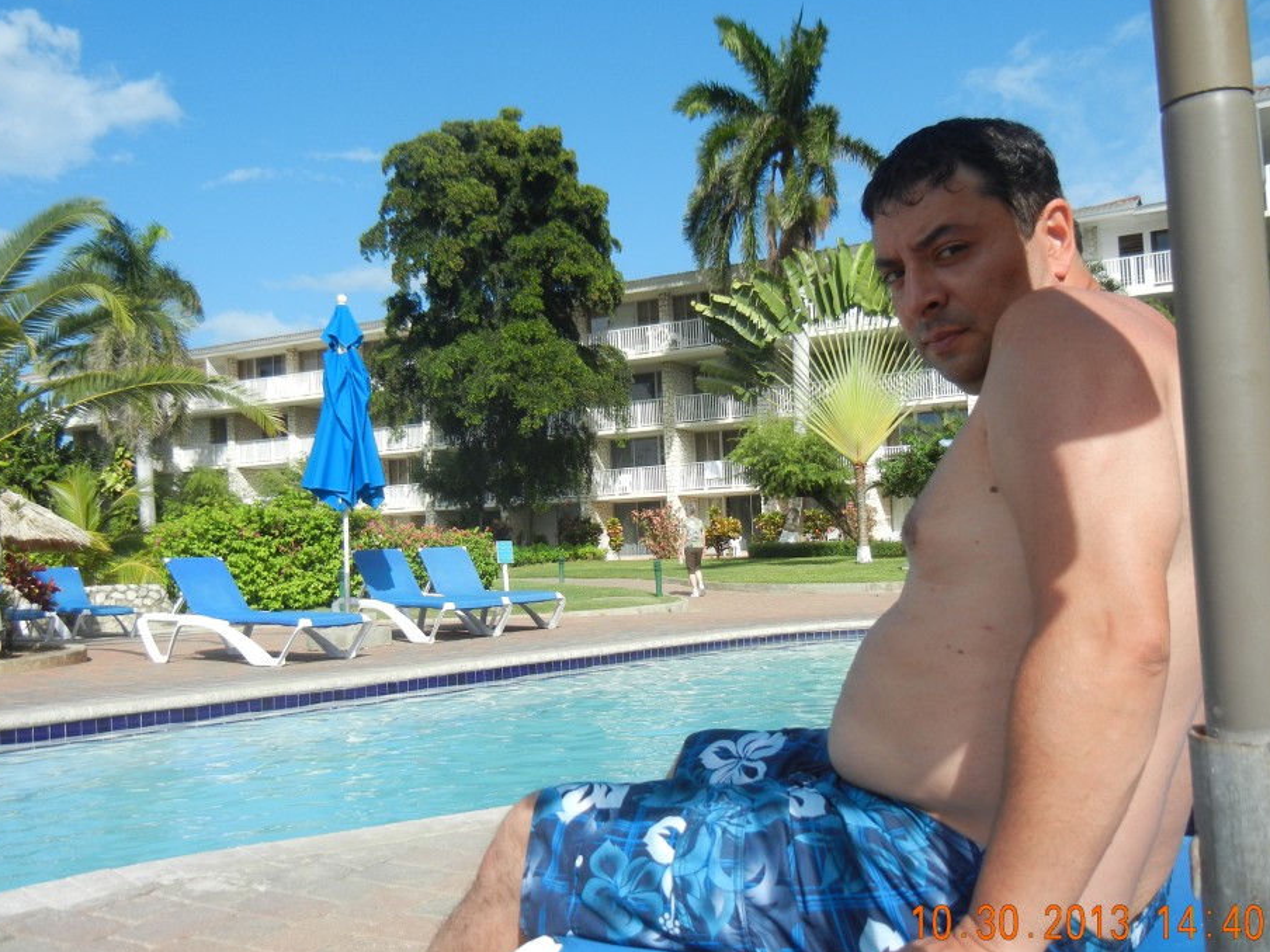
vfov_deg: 41.8
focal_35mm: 34
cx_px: 632
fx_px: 1247
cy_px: 496
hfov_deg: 54.0
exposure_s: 1/390
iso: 160
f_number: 7
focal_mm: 5.4
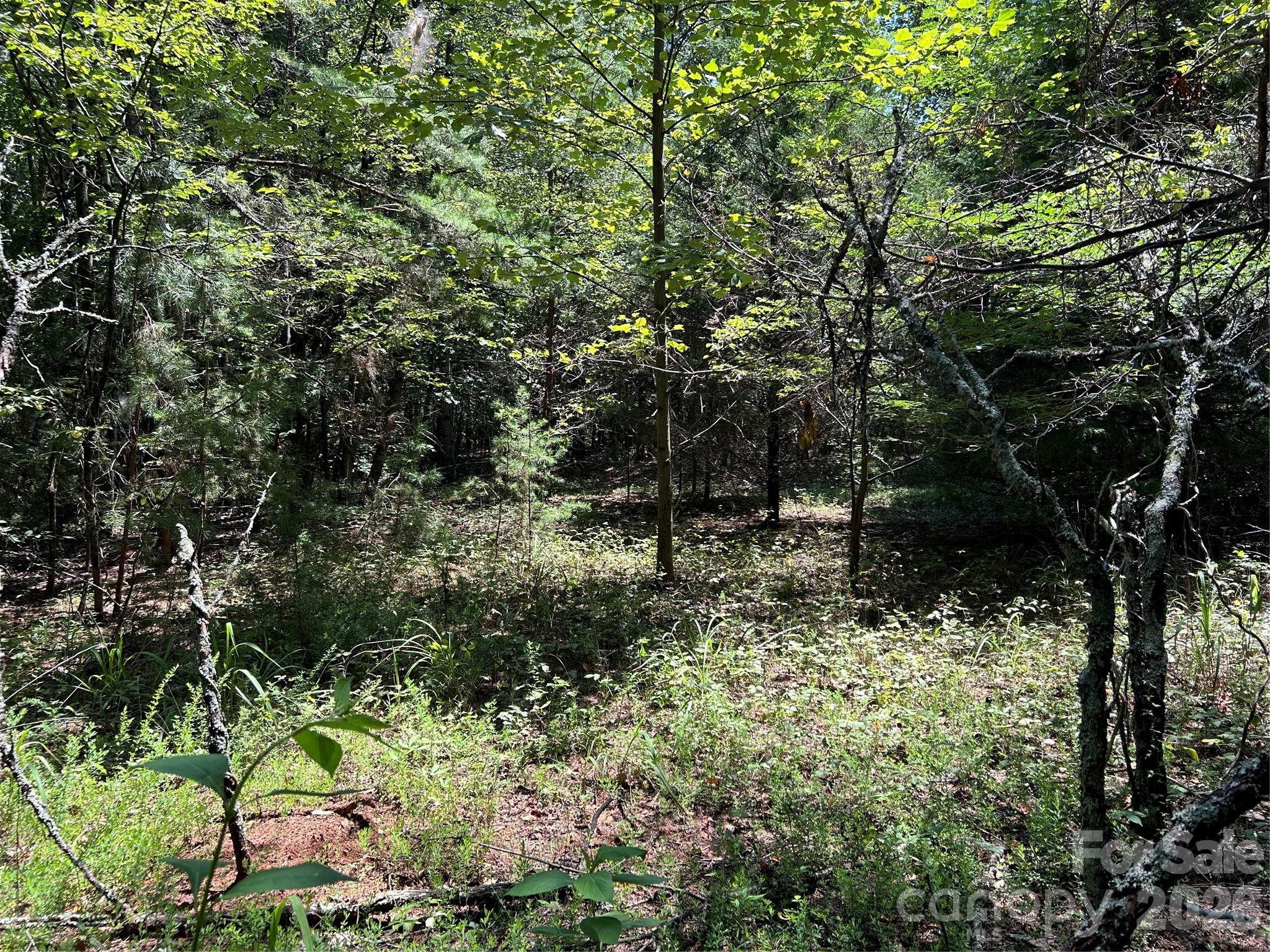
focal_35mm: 26
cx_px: 635
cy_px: 476
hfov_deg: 67.3
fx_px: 954
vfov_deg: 53.1
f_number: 1.5
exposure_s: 1/482
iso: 50
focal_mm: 5.7
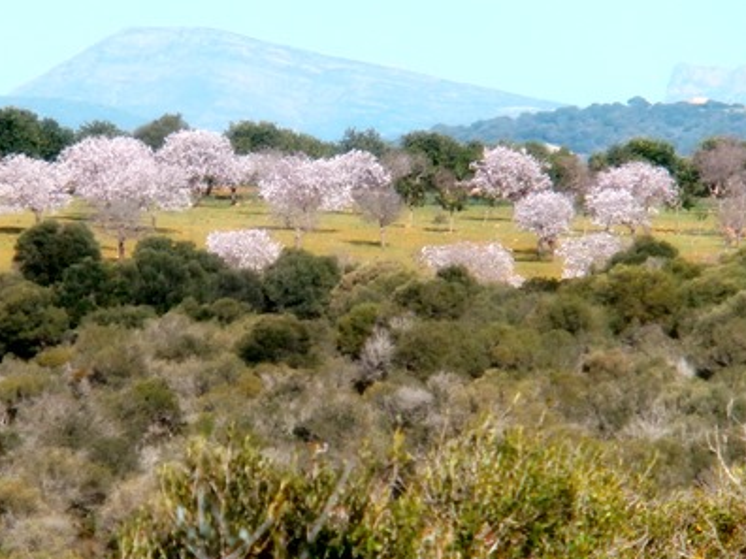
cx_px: 252
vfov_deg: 3.3
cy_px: 228
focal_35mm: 455
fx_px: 9806
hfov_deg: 4.4
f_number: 5.9
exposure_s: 1/500
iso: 100
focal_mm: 52.5
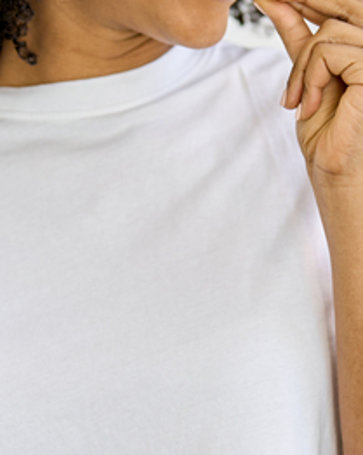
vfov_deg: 10.5
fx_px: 2462
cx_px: 240
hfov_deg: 8.4
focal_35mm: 183
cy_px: 142
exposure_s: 1/640
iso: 160
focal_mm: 50
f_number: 1.4
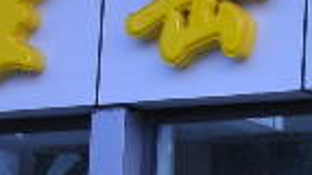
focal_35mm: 259
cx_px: 329
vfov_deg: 4.6
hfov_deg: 8.3
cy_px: 284
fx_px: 2140
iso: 50
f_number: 3.7
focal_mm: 8.8
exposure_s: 1/31.7
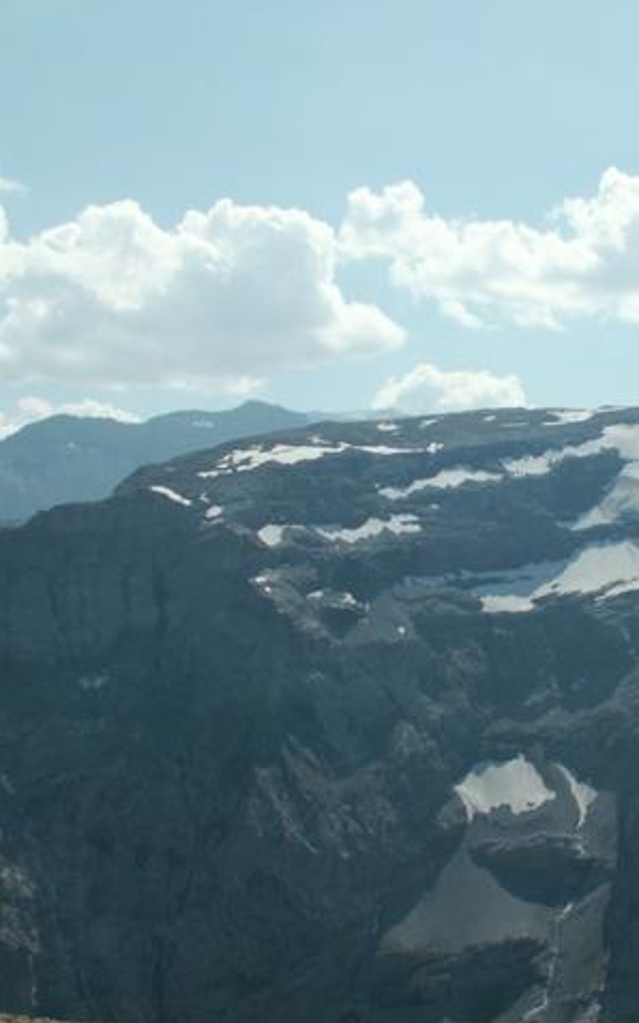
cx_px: 581
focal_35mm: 54
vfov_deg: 37.5
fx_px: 1505
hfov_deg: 23.3
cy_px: 510
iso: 50
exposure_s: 1/800
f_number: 5
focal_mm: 6.24
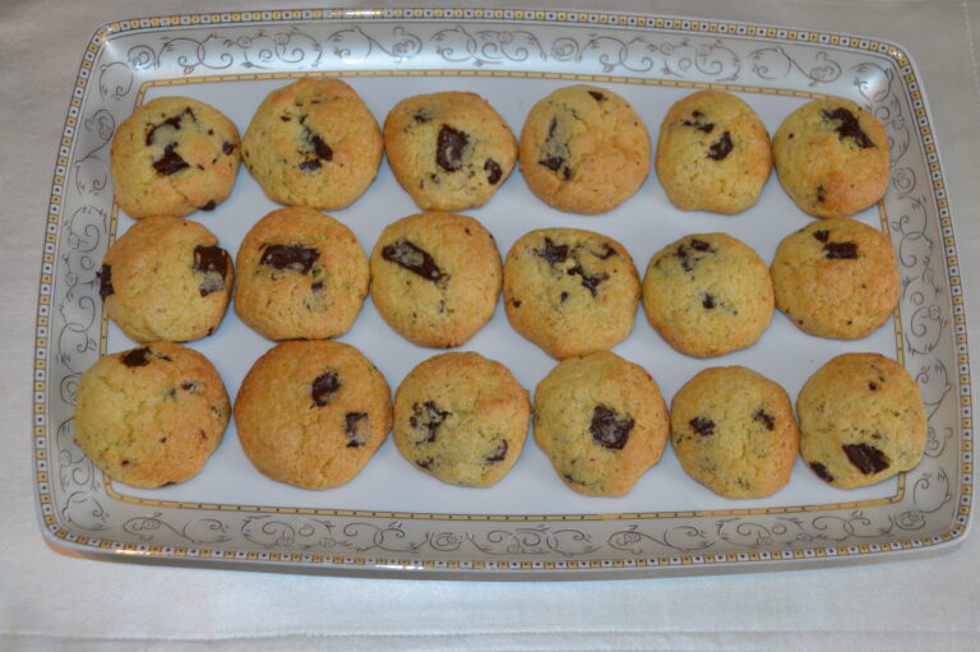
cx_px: 490
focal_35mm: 48
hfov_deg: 41.1
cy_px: 326
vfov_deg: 28.0
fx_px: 1306
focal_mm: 32
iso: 500
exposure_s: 1/60
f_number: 4.8
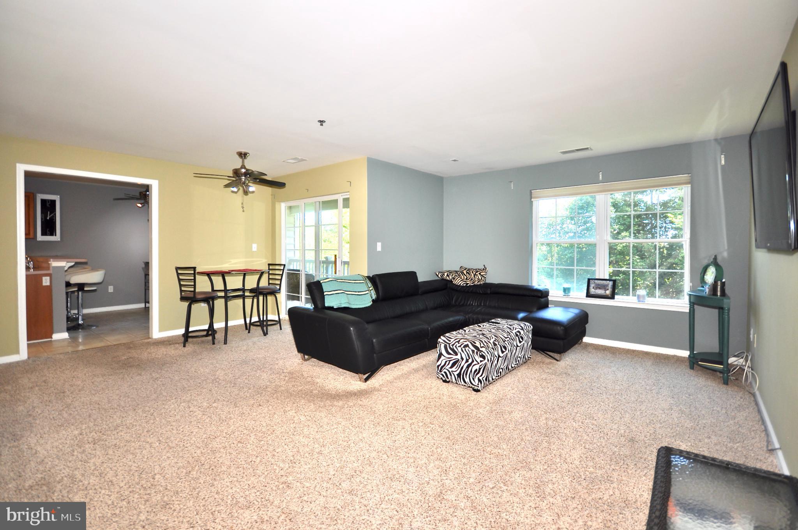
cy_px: 265
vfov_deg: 77.1
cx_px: 399
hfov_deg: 100.5
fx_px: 332
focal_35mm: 15
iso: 100
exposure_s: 1/60
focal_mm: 10
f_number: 4
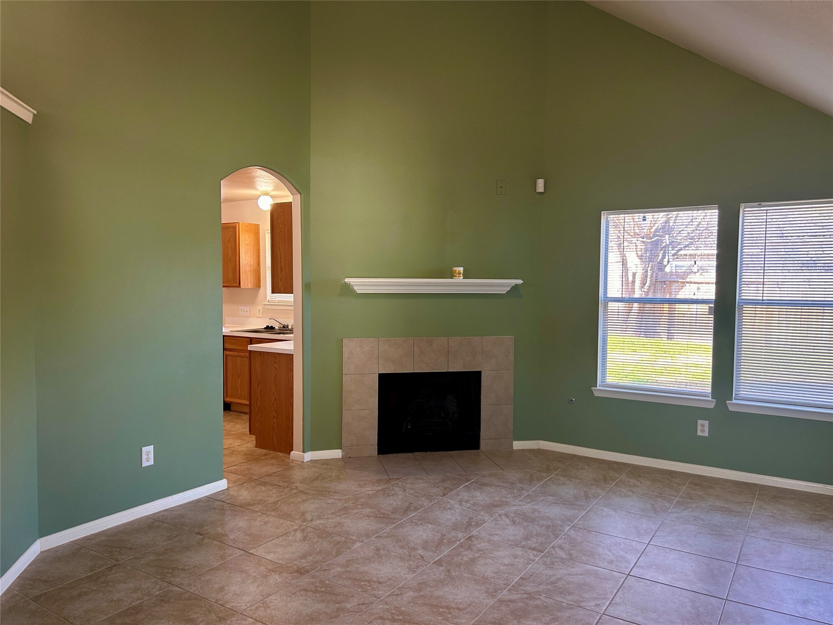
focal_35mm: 26
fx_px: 626
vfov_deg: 53.1
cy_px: 312
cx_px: 416
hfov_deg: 67.3
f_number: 1.5
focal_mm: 5.7
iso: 80
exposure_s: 1/60
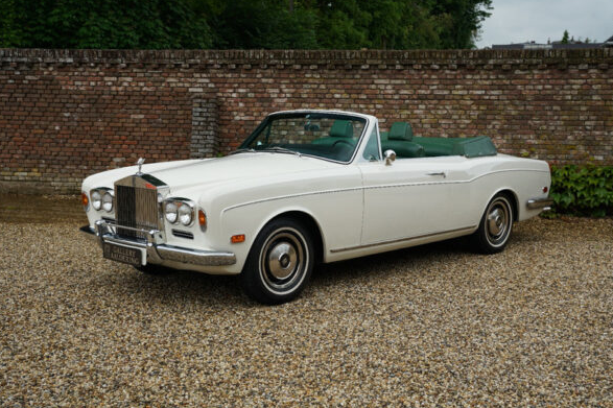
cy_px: 202
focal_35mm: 47
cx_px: 307
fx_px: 802
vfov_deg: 28.6
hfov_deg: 41.8
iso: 100
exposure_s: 1/250
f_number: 6.3
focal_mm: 46.1
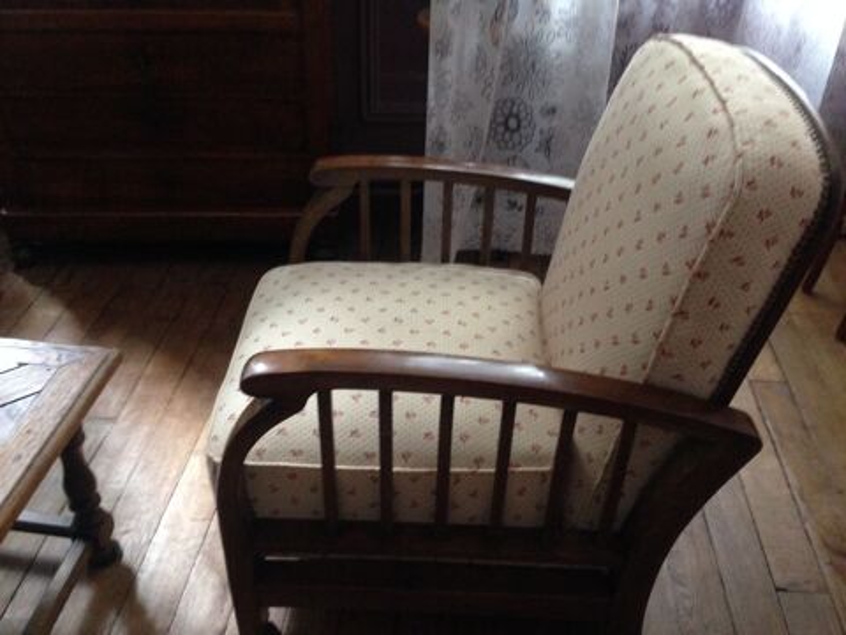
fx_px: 807
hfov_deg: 55.4
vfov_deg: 42.9
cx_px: 423
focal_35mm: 33
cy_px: 318
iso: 320
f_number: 2.4
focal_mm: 4.12
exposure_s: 1/20
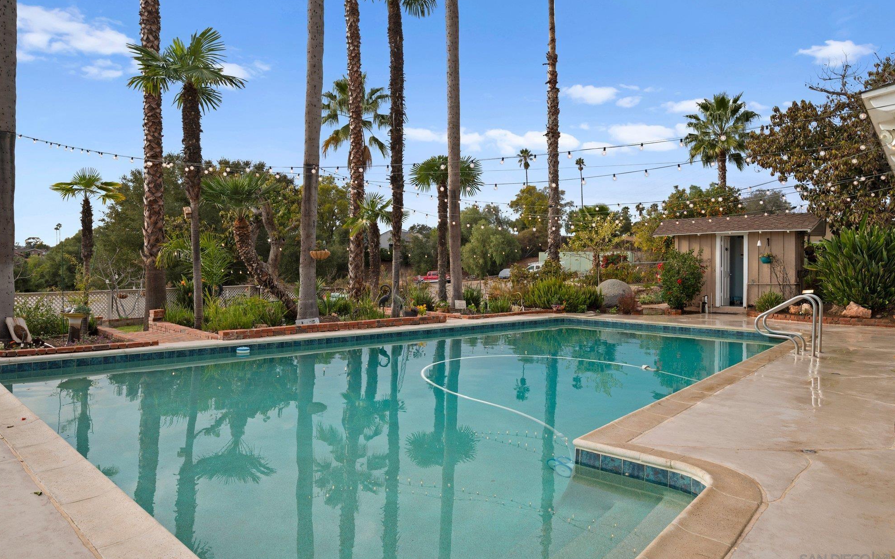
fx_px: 549
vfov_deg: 53.9
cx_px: 447
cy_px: 263
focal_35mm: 23
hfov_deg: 78.3
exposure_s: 1/320
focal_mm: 21.5
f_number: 8
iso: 400
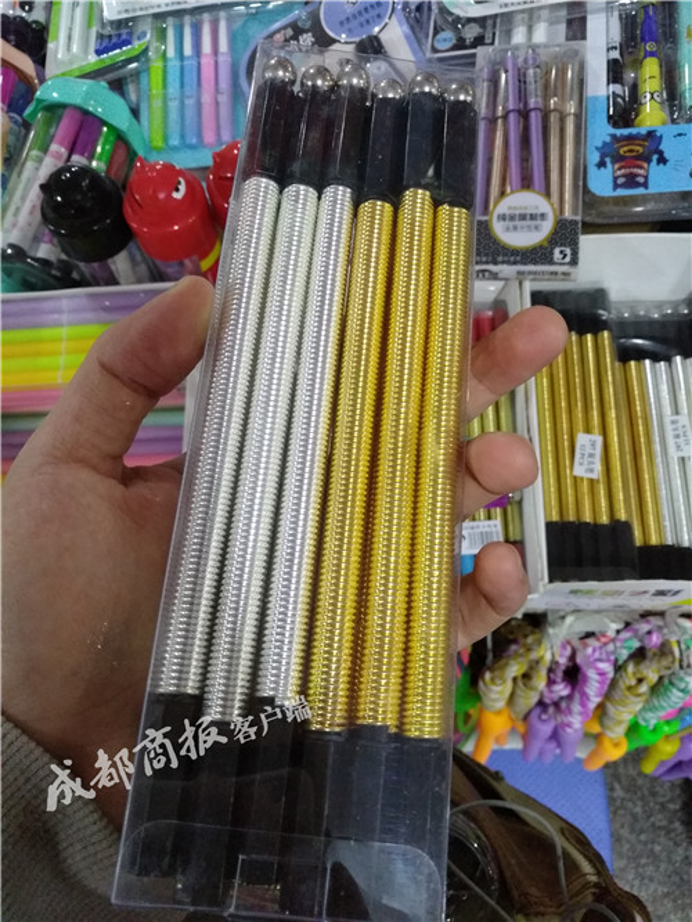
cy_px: 461
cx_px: 346
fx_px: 719
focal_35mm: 27
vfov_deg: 65.3
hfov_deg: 51.4
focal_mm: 3.66
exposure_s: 1/30
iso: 640
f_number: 2
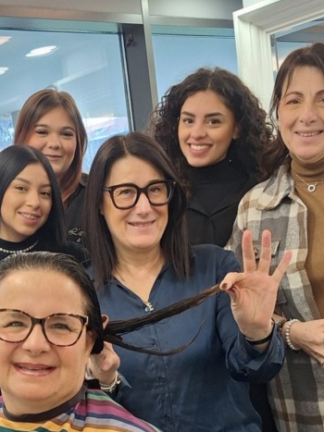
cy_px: 340
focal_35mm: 63
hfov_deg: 23.0
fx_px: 787
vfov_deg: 30.1
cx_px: 72
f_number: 1.8
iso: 50
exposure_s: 1/50
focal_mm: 5.54
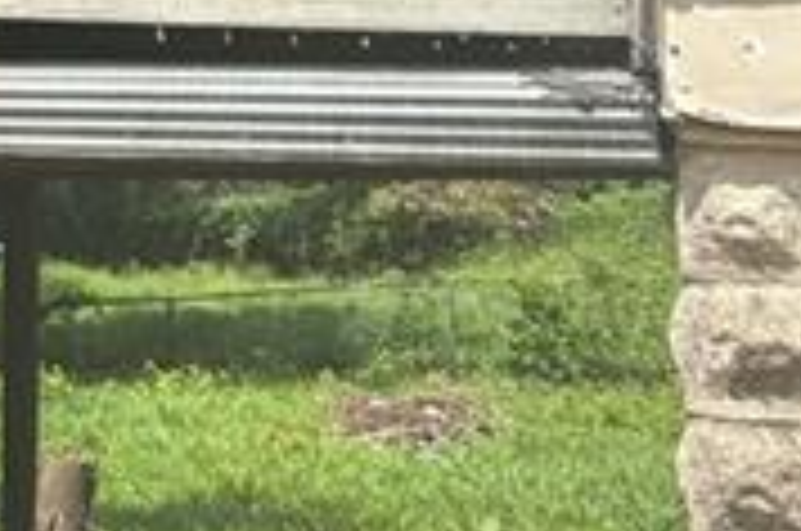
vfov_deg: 10.7
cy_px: -540
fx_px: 2599
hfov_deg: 16.6
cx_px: -207
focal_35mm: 117
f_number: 1.5
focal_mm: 5.7
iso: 50
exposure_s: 1/2632
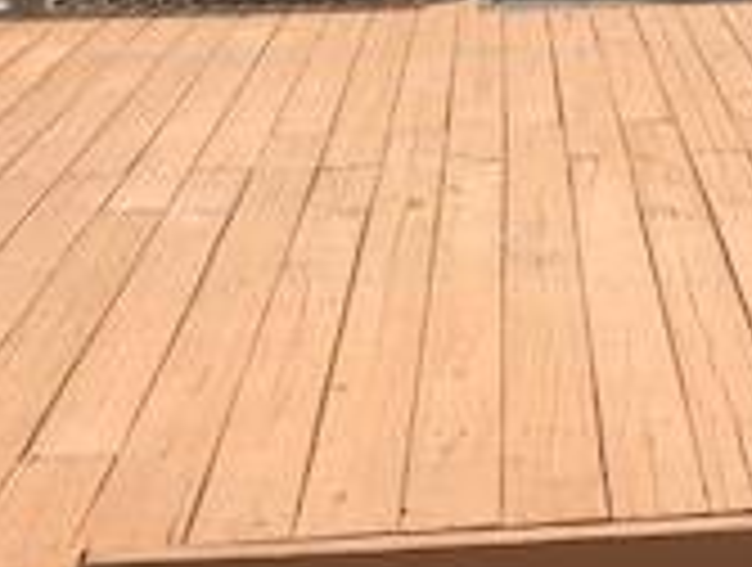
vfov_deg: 13.8
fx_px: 2329
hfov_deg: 17.5
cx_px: 887
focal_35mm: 107
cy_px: 76
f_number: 1.8
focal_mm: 3.99
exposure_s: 1/2037
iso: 20
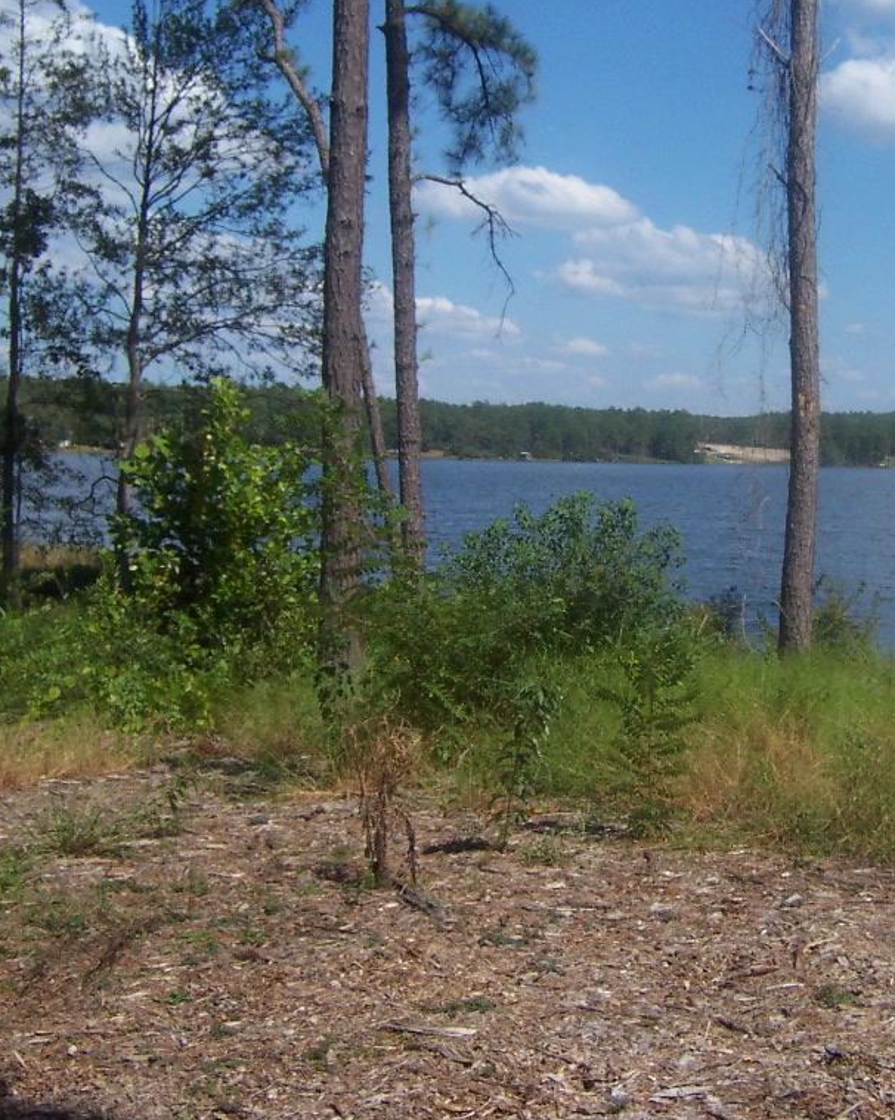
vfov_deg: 36.6
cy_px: 467
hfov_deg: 29.1
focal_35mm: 51
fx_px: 1689
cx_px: 703
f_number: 5.6
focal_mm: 5.5
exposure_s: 1/750
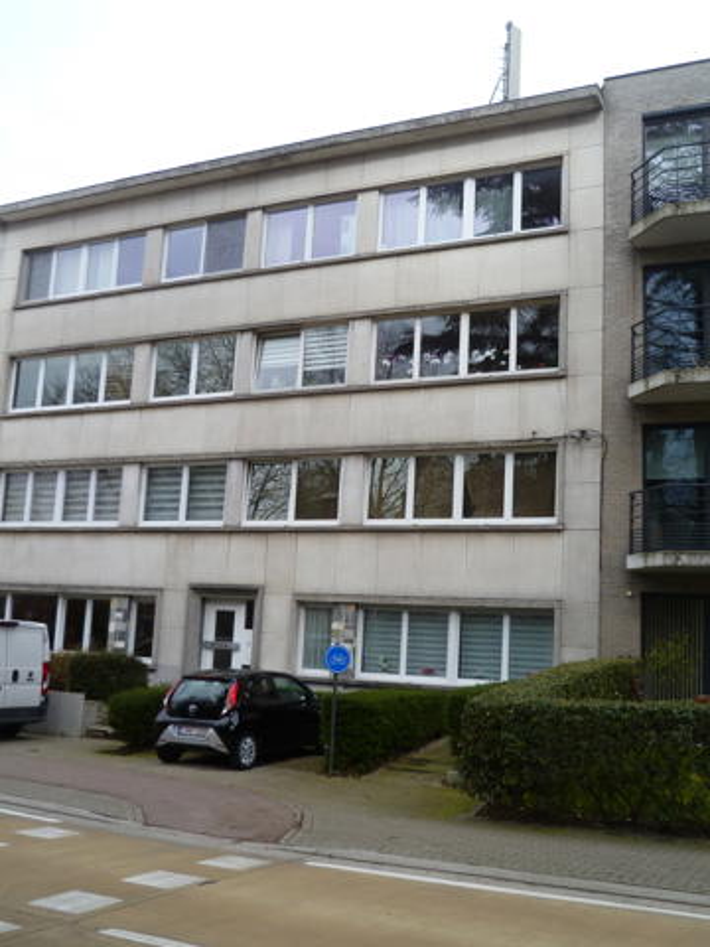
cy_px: 474
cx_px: 355
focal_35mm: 37
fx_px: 1012
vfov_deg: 50.1
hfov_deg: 38.7
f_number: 3.1
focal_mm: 6.6
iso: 80
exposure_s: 1/250
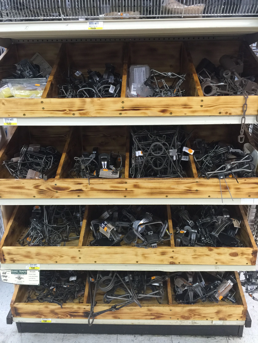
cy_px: 172
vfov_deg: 61.7
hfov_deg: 48.2
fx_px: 288
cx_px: 129
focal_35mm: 29
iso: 64
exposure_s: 1/15
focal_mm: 4.15
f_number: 2.2
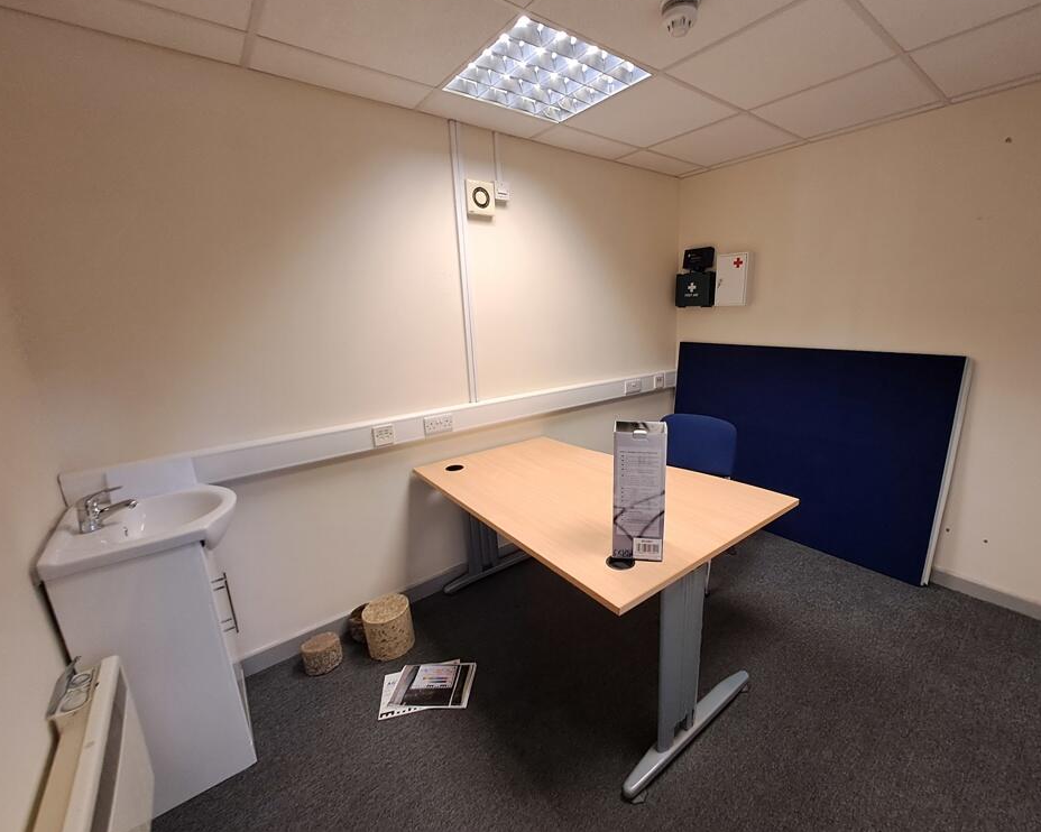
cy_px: 414
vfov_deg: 88.0
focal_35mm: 14
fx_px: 431
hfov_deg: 100.4
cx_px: 568
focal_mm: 1.42
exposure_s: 1/33
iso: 200
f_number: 2.2
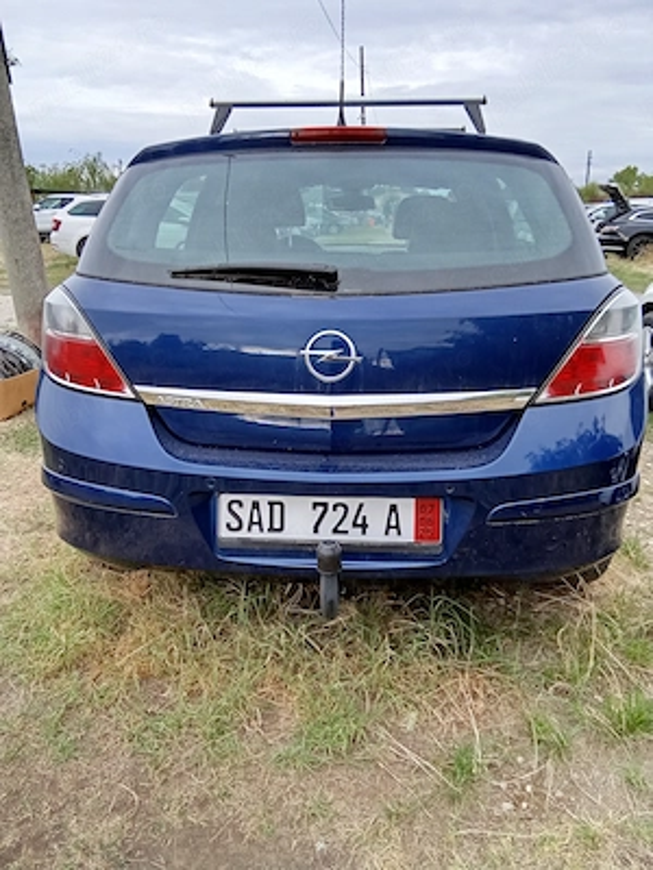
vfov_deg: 63.4
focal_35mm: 28
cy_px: 435
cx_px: 326
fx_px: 704
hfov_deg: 49.7
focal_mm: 2.78
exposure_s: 1/218
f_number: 2
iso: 100
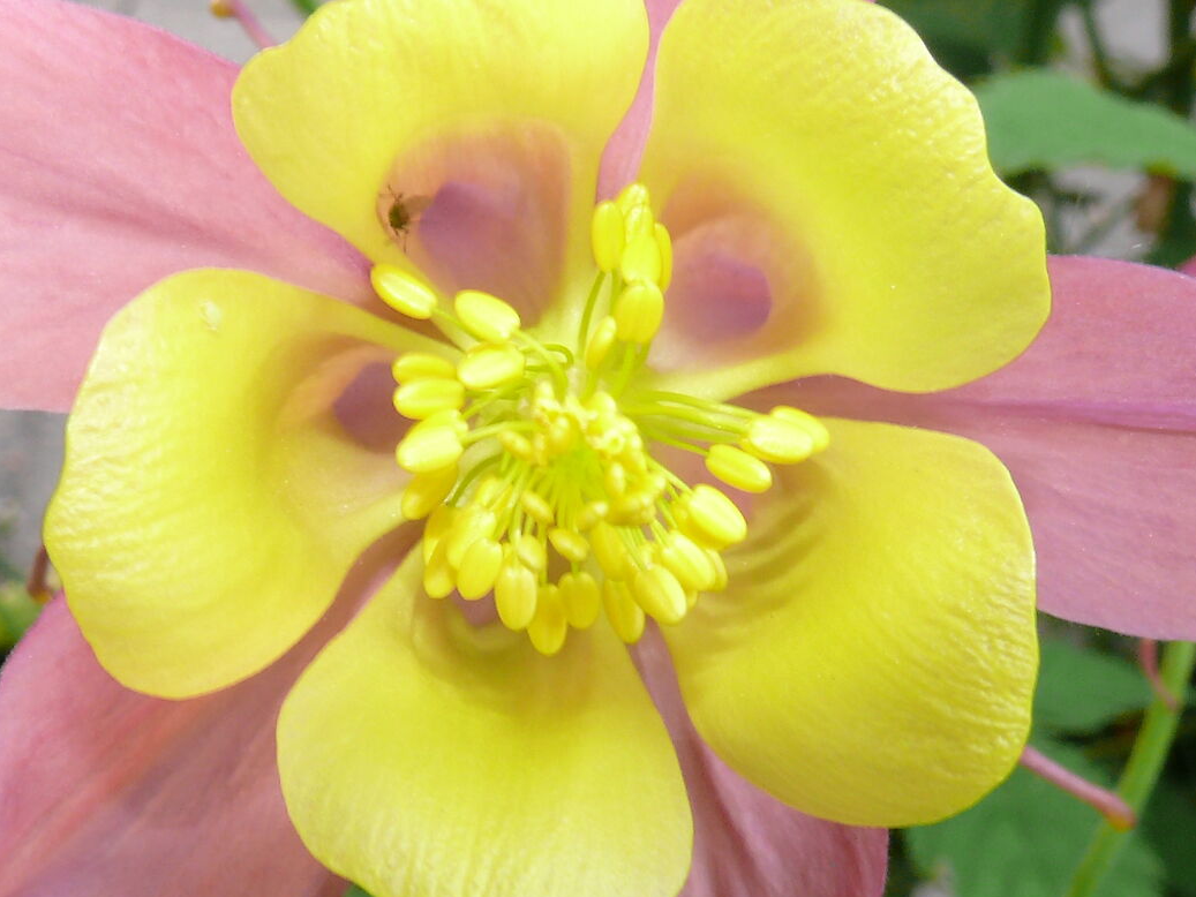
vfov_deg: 18.2
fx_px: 2799
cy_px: 410
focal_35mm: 81
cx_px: 604
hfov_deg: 24.1
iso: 100
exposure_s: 1/13
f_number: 8
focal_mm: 7.4
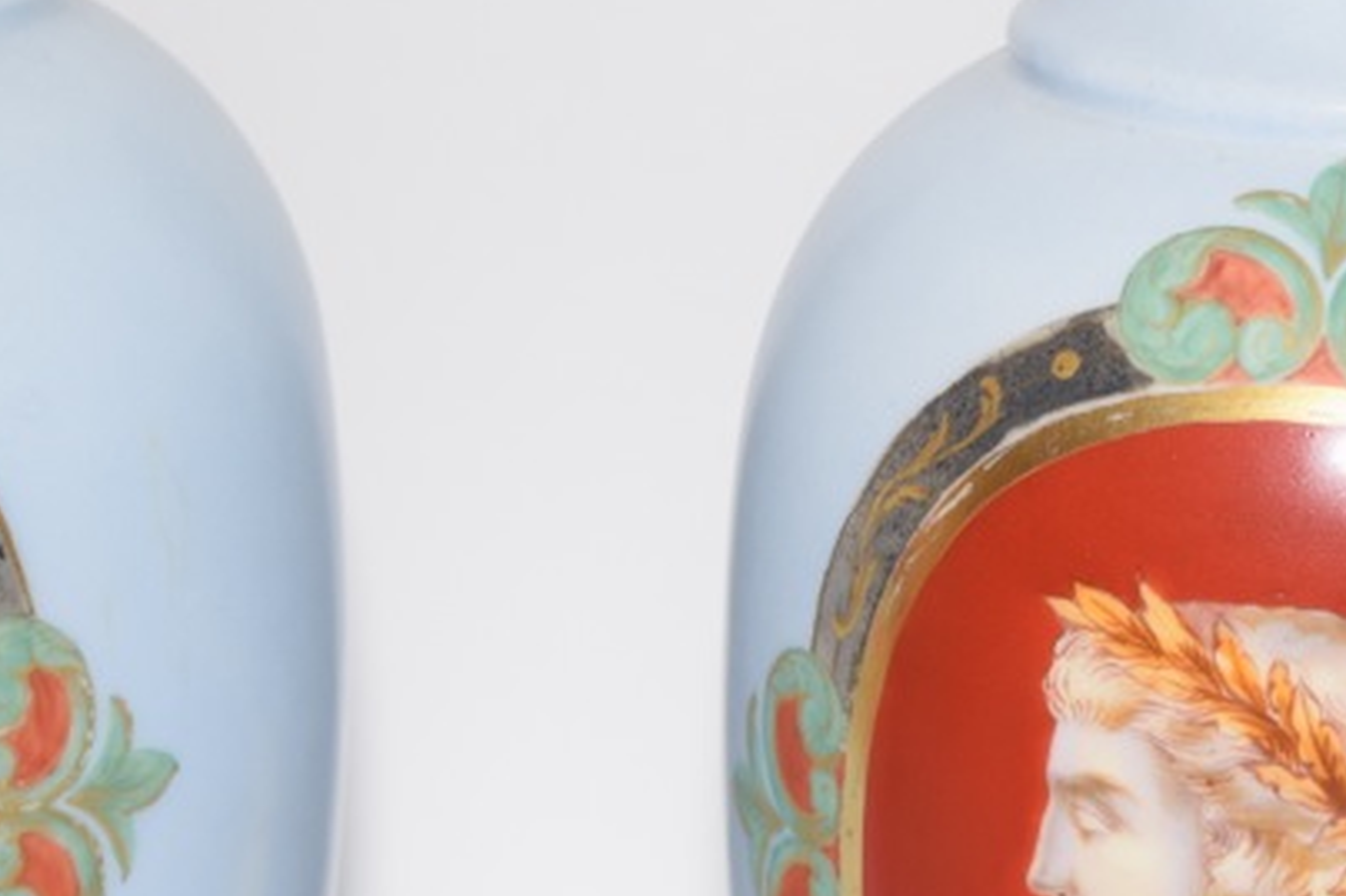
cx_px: 1216
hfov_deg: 11.9
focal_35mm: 171
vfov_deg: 8.0
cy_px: 904
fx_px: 6391
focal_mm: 46
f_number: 5
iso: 320
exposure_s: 1/60
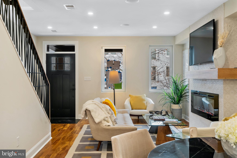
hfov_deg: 54.4
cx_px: 118
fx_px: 230
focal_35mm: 35
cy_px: 79
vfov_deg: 37.9
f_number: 8
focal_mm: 35
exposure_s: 1/10
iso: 320
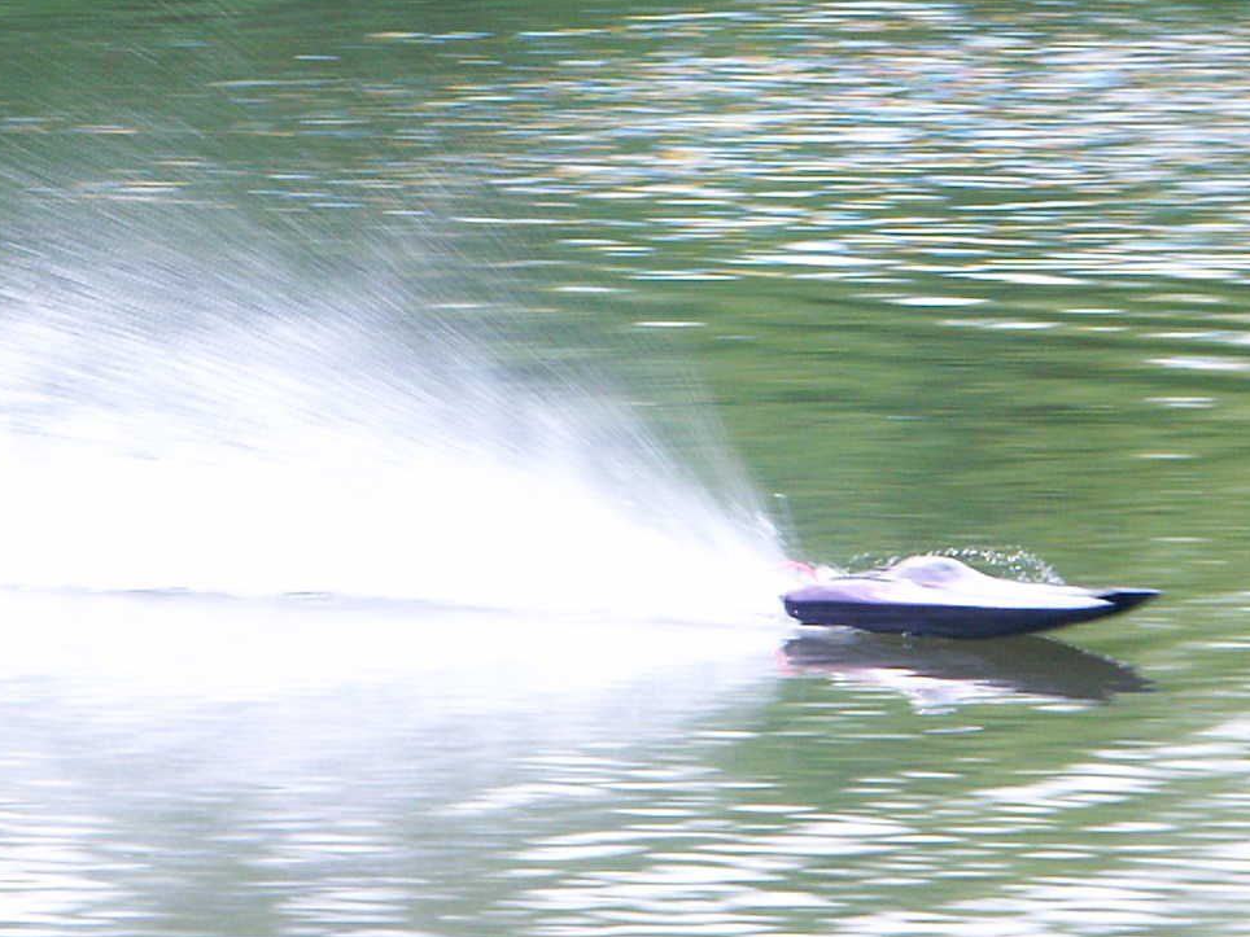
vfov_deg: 6.7
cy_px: 489
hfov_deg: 8.9
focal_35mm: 223
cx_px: 466
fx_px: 8053
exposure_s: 1/125
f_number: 5.6
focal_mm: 42.49
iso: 100
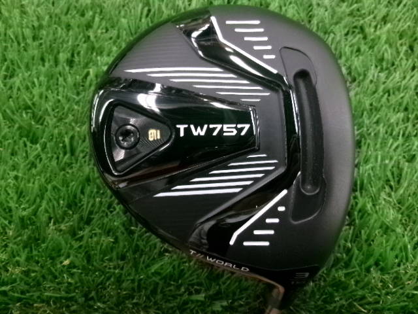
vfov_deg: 49.7
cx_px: 209
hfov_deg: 63.4
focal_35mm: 28
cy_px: 157
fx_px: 338
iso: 800
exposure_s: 1/34
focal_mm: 5.1
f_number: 3.9
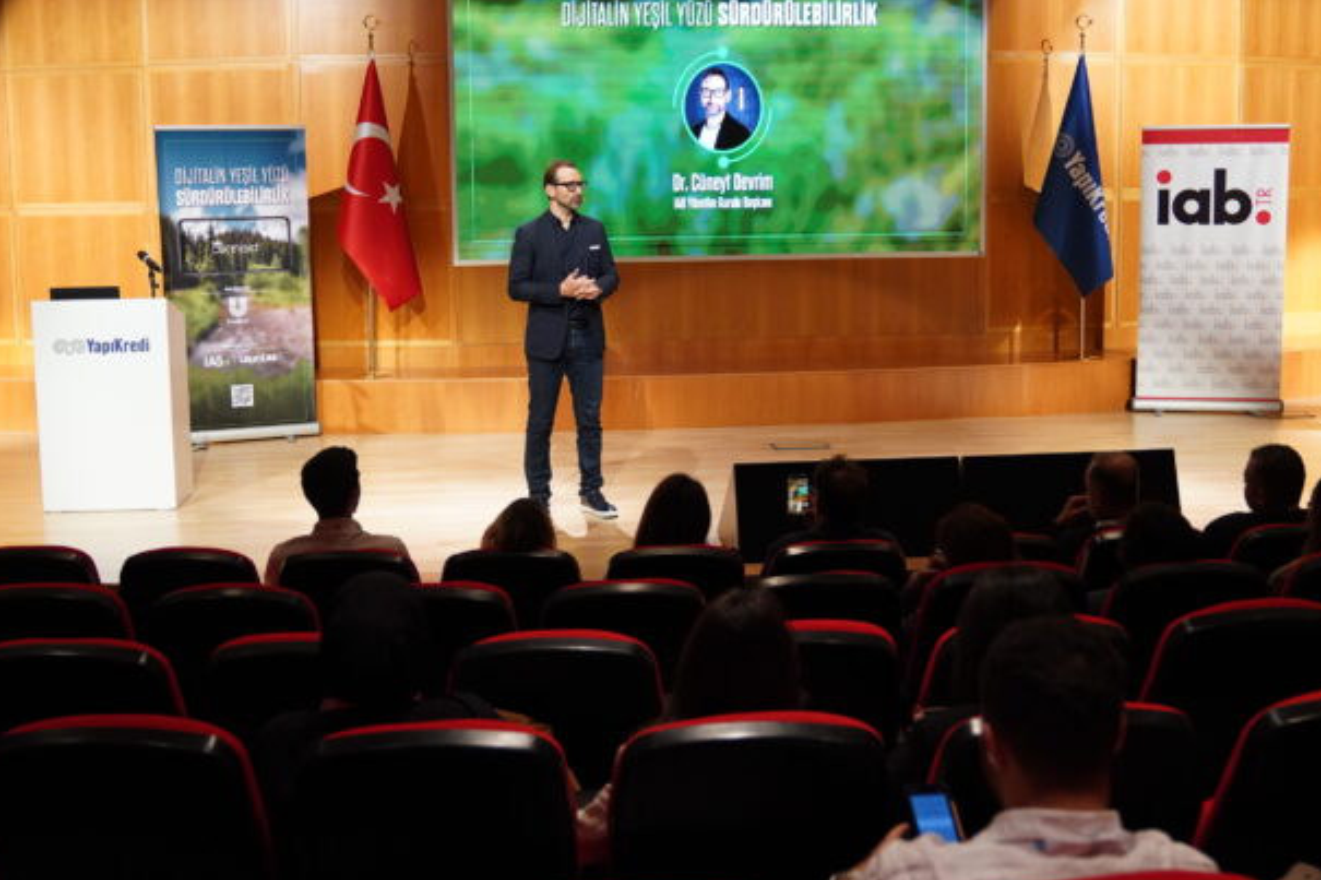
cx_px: 648
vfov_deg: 31.2
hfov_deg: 45.4
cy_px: 418
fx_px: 1577
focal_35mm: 43
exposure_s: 1/200
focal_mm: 27
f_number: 2.8
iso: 2000
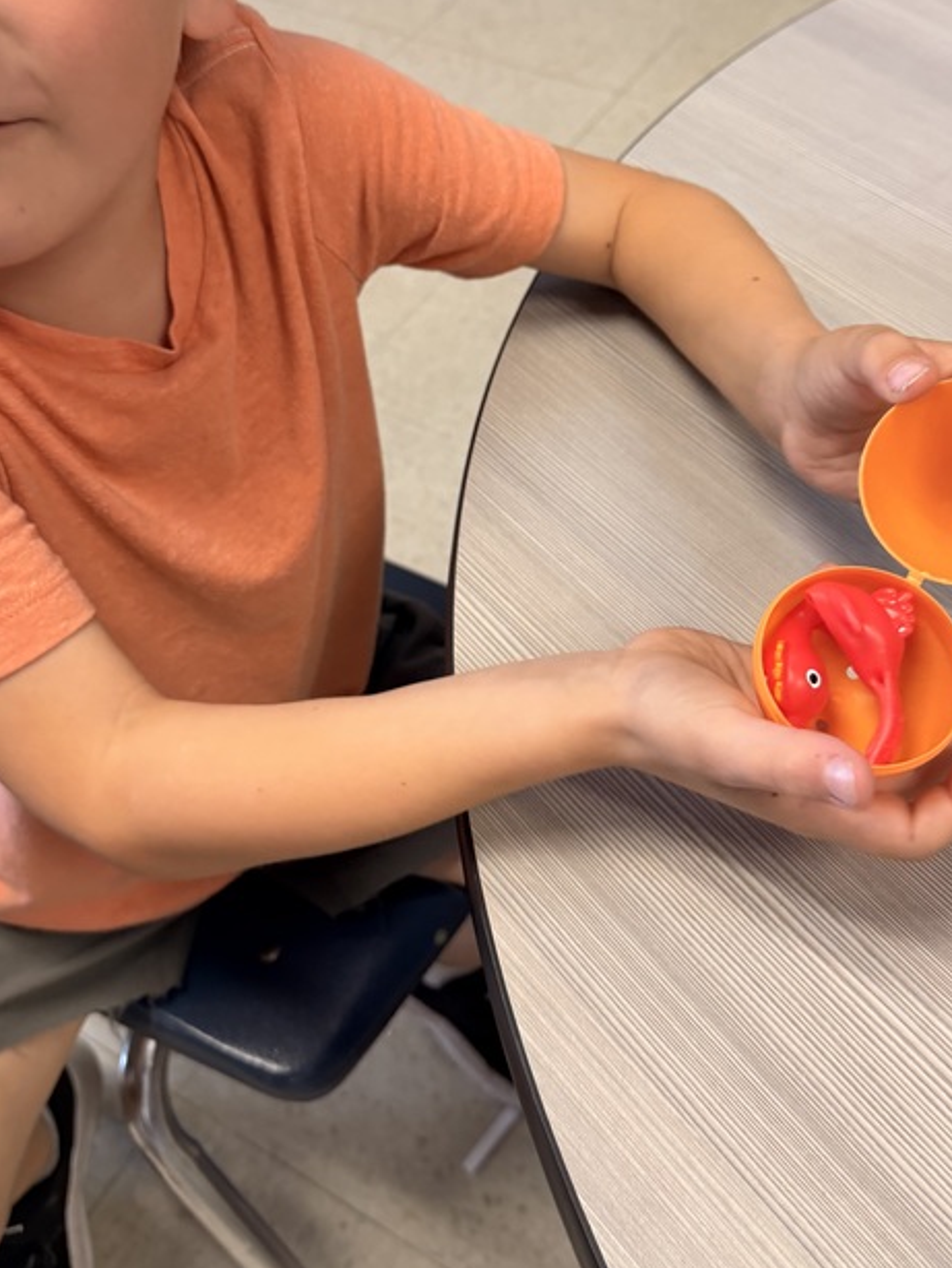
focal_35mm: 40
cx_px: 475
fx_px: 1466
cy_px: 419
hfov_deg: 36.0
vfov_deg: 46.0
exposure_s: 1/60
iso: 160
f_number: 1.78
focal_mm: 6.76
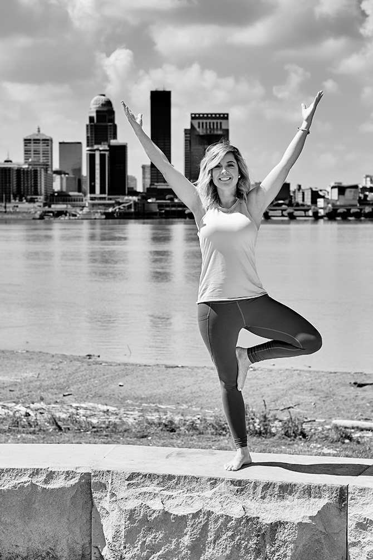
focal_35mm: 75
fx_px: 1166
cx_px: 186
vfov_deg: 27.0
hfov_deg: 18.2
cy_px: 280
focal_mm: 50
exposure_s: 1/2000
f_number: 4
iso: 400
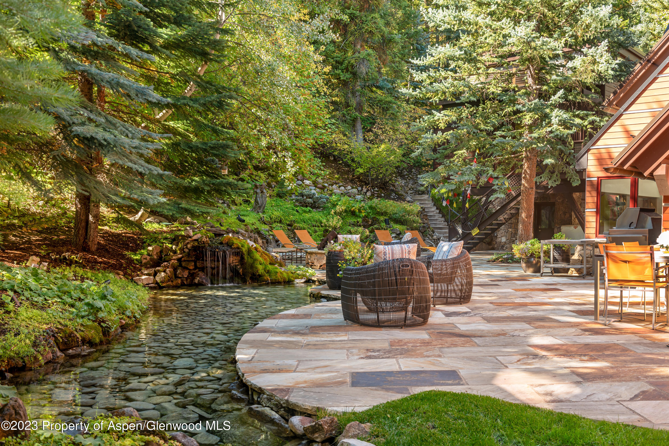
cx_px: 334
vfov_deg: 38.9
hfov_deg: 55.8
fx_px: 632
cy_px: 223
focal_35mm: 34
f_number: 7.1
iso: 80
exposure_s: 1/10
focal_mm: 34
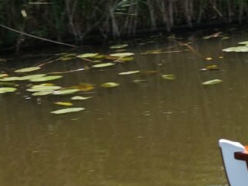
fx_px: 1089
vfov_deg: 9.8
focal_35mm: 152
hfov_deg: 11.0
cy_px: 119
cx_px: 593
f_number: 1.8
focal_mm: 8.67
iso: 180
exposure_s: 1/60
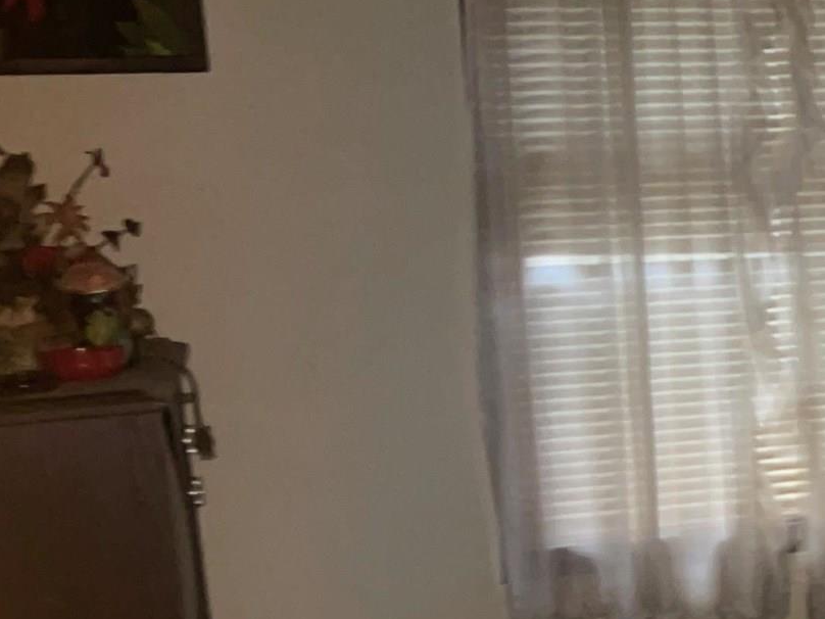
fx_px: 2264
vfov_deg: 15.5
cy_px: 470
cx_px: 1255
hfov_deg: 18.2
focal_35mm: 95
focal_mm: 5.1
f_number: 1.6
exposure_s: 1/4
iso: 125
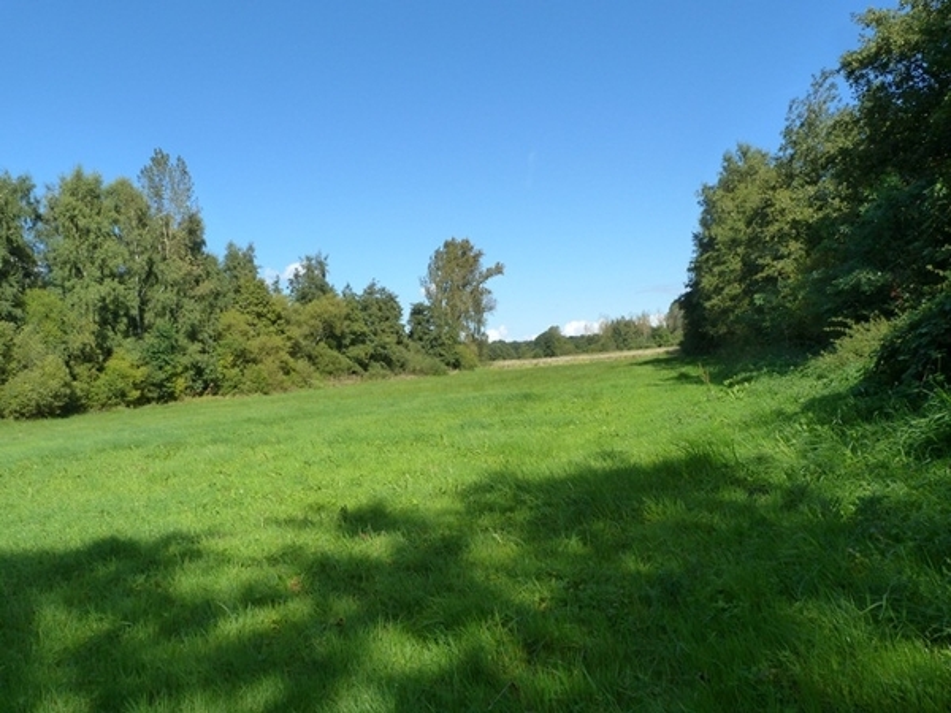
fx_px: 687
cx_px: 476
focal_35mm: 25
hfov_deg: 69.4
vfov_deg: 54.9
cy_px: 356
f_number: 5.6
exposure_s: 1/250
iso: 125
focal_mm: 4.5
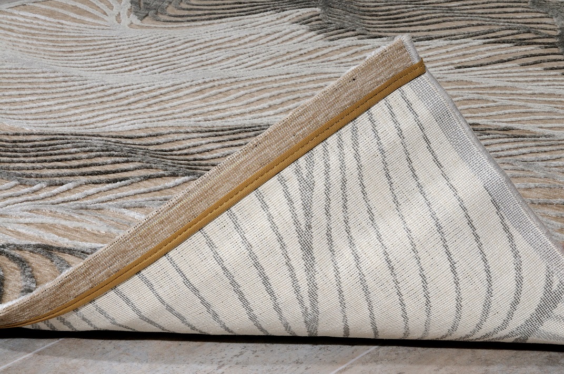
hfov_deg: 19.5
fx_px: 1643
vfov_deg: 13.0
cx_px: 282
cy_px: 187
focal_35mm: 105
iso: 500
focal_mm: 70
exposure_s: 1/125
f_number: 29
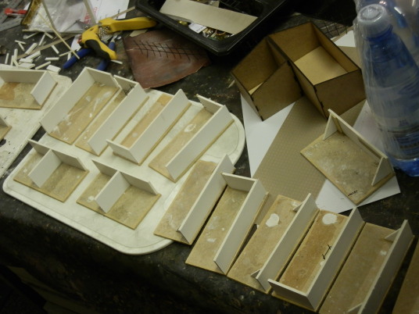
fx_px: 738
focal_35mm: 61
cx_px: 210
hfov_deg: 31.7
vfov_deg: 24.0
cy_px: 157
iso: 200
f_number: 3.7
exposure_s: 1/20
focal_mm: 10.99
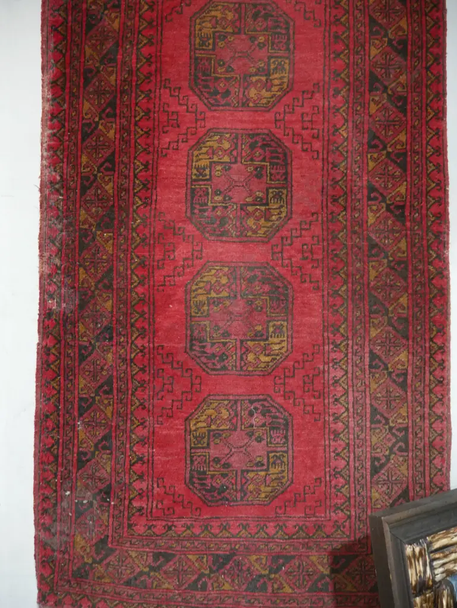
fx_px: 492
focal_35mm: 28
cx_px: 228
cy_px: 304
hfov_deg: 49.8
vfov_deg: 63.4
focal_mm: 14
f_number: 3.5
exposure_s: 1/60
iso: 2500
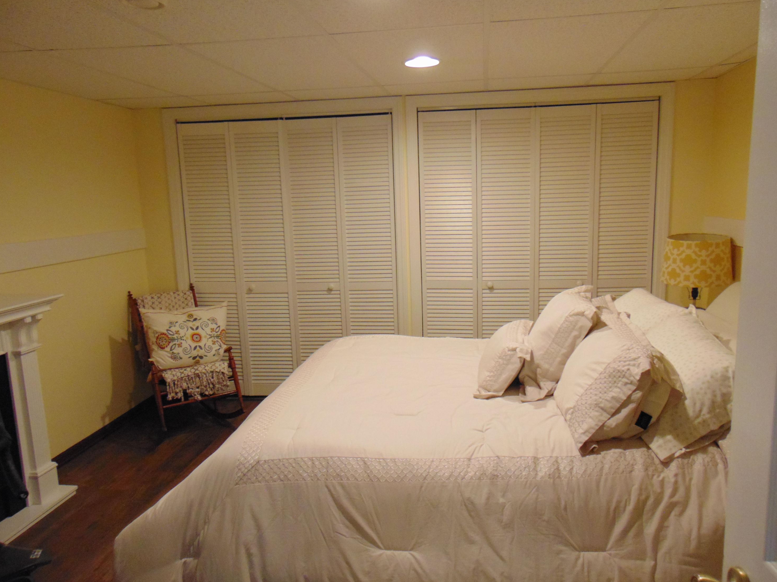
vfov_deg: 53.0
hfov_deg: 67.3
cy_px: 300
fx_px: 584
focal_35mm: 26
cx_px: 402
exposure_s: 1/30
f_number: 3
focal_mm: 4.5
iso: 320
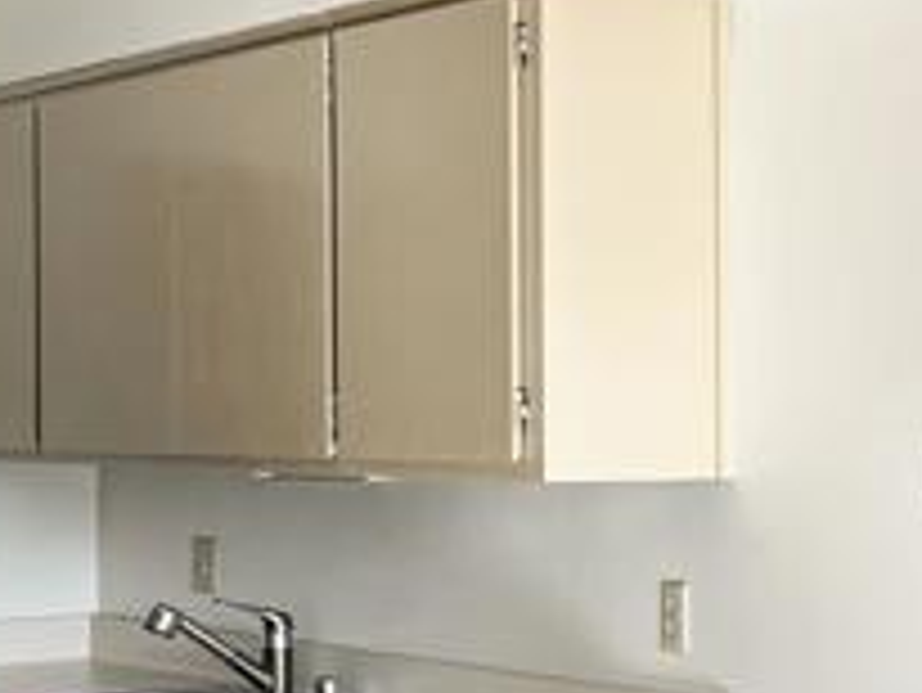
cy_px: 742
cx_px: 1304
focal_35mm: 81
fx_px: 2159
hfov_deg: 21.1
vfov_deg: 17.7
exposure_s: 1/310
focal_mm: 5.7
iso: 50
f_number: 1.5
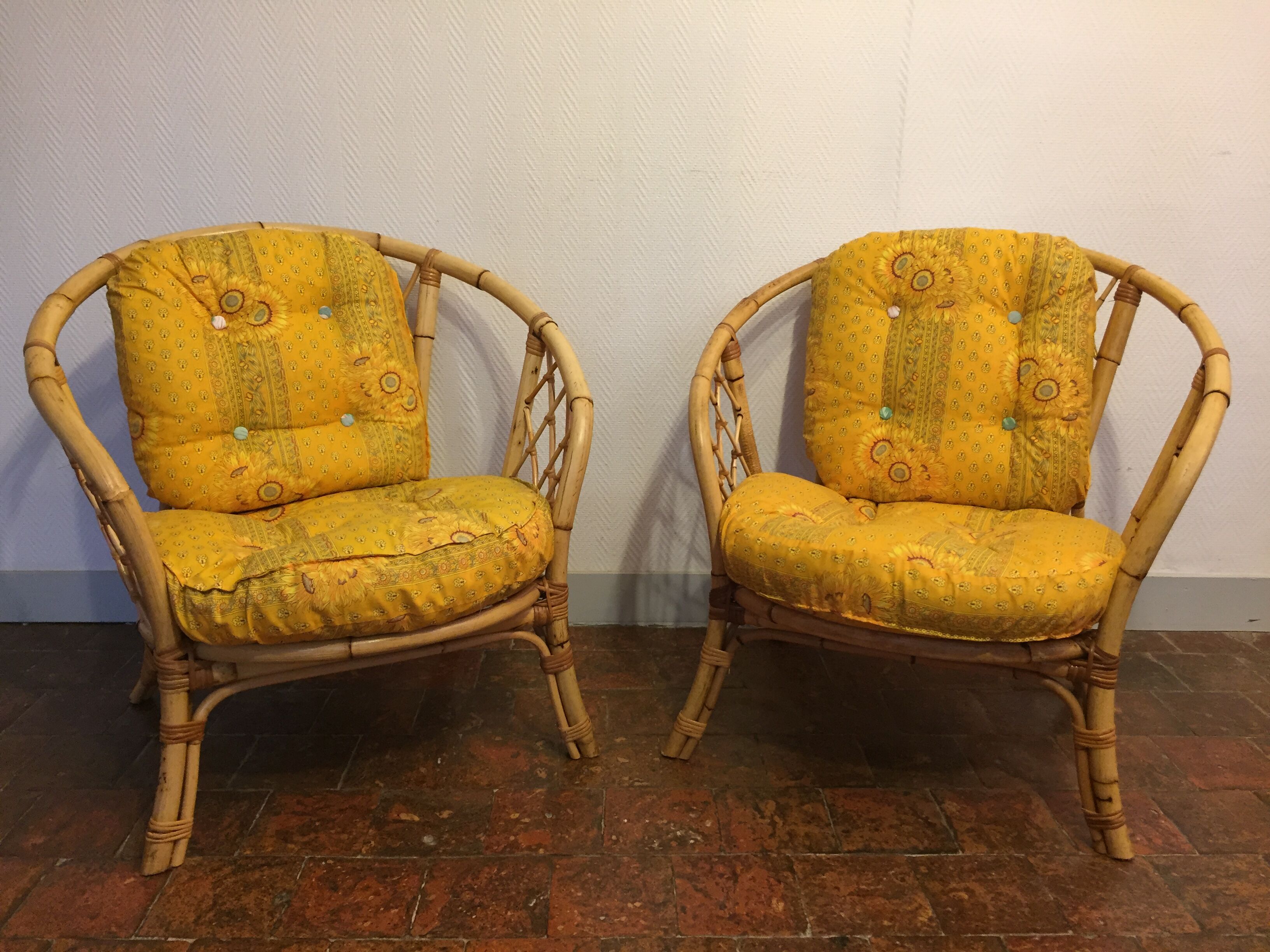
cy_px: 476
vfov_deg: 48.2
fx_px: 1064
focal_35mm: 29
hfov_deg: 61.7
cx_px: 635
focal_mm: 4.15
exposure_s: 1/33
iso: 160
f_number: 2.2
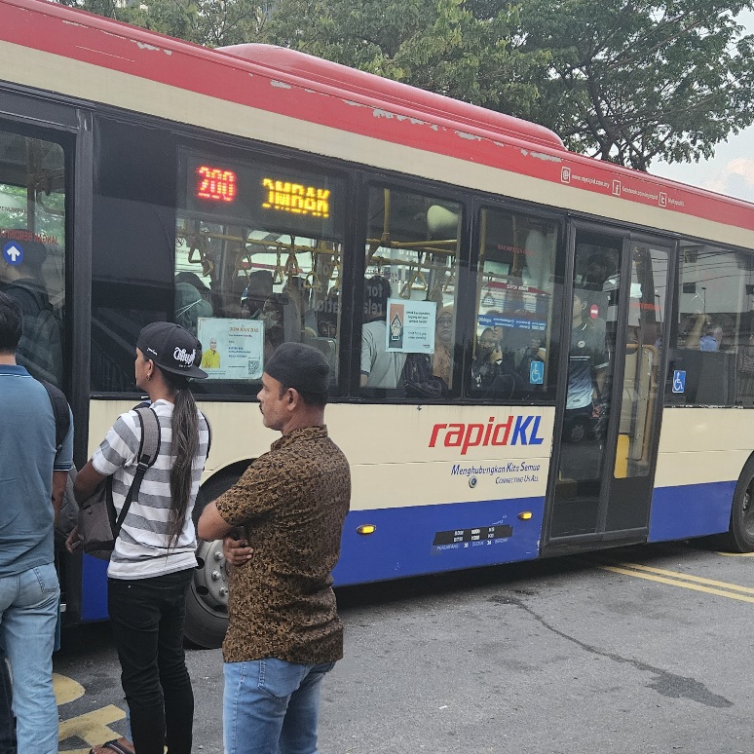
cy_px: 508
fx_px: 1035
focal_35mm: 42
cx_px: 255
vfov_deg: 39.5
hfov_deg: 39.6
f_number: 1.8
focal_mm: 5.4
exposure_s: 1/100
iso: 500
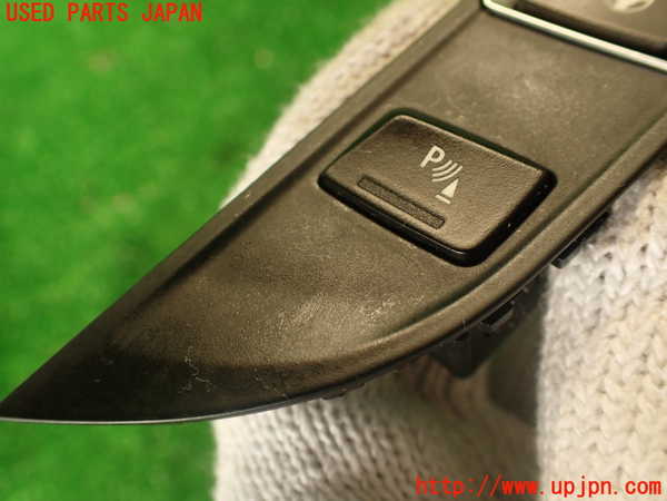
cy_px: 250
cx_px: 334
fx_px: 578
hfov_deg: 60.0
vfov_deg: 46.8
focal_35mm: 30
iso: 200
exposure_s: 1/30
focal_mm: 5.4
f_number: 2.3
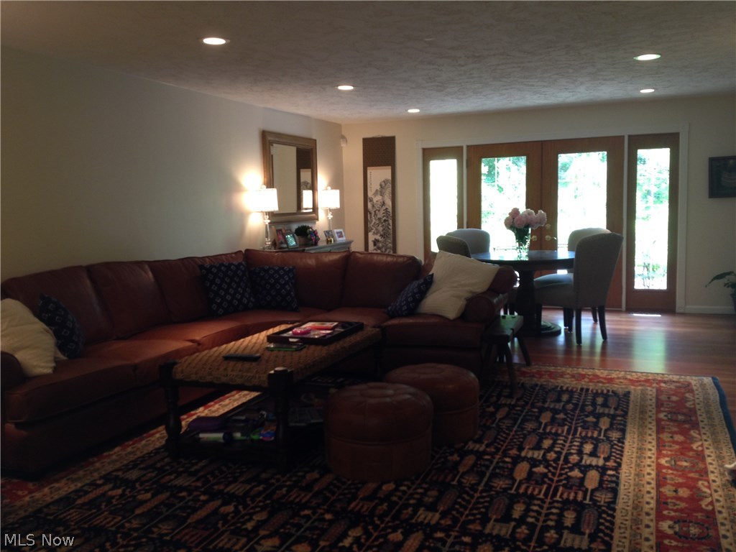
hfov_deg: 52.6
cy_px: 276
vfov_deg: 40.7
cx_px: 368
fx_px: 744
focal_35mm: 35
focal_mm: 4.28
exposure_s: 1/20
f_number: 2.4
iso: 64
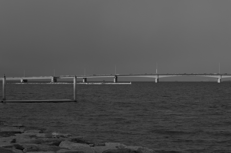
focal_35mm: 105
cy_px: 76
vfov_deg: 13.0
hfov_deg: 19.5
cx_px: 116
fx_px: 672
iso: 320
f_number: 6.3
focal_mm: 70
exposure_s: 1/500
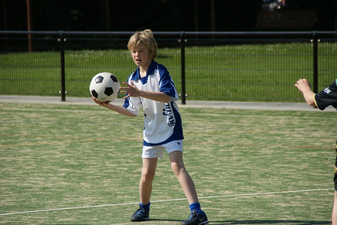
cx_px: 168
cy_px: 112
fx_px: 2948
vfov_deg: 4.4
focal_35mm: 315
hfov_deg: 6.5
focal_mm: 210
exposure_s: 1/500
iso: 100
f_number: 8
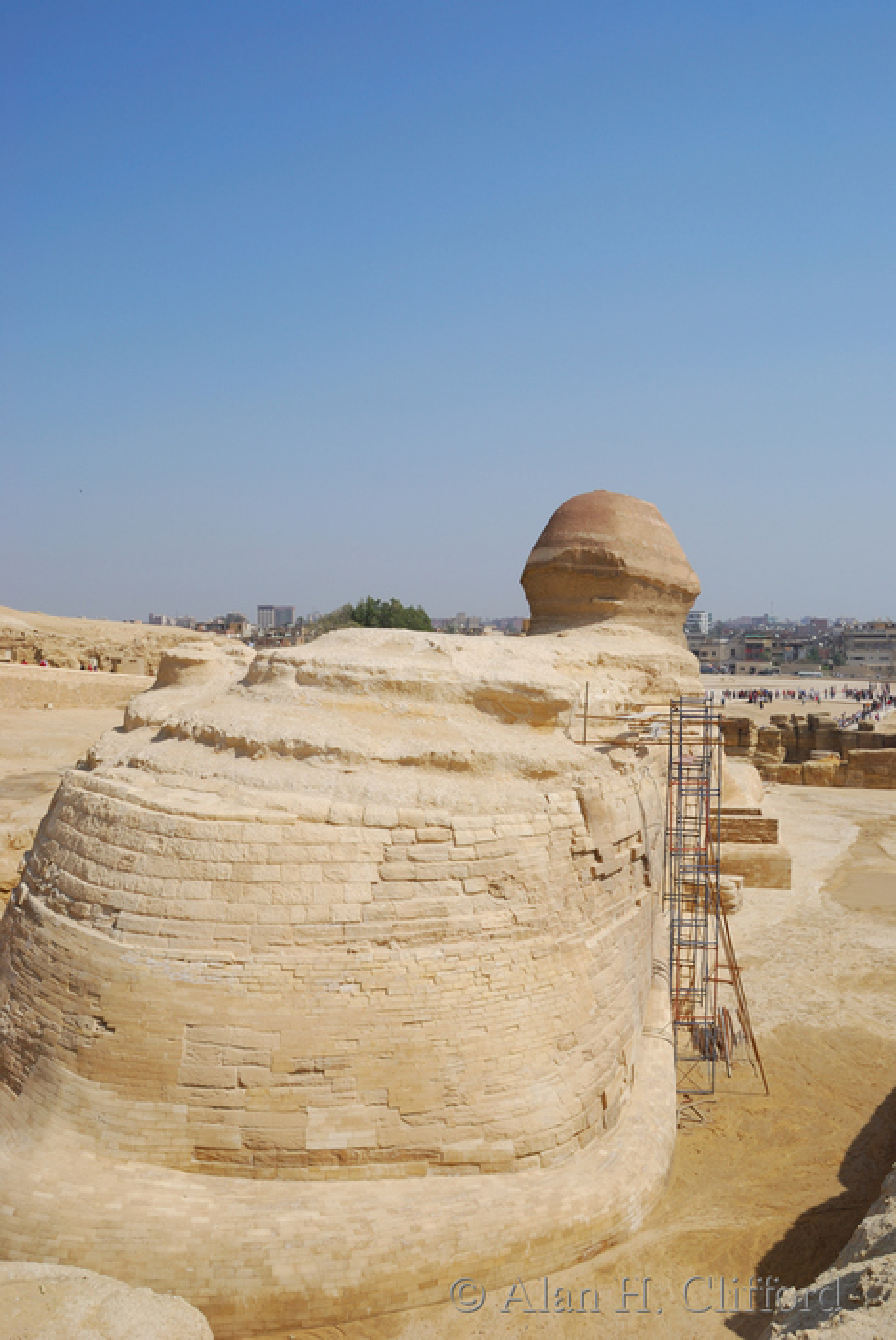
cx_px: 448
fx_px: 1118
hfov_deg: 43.7
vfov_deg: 61.9
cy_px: 670
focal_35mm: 30
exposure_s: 1/200
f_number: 11
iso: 100
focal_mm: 20
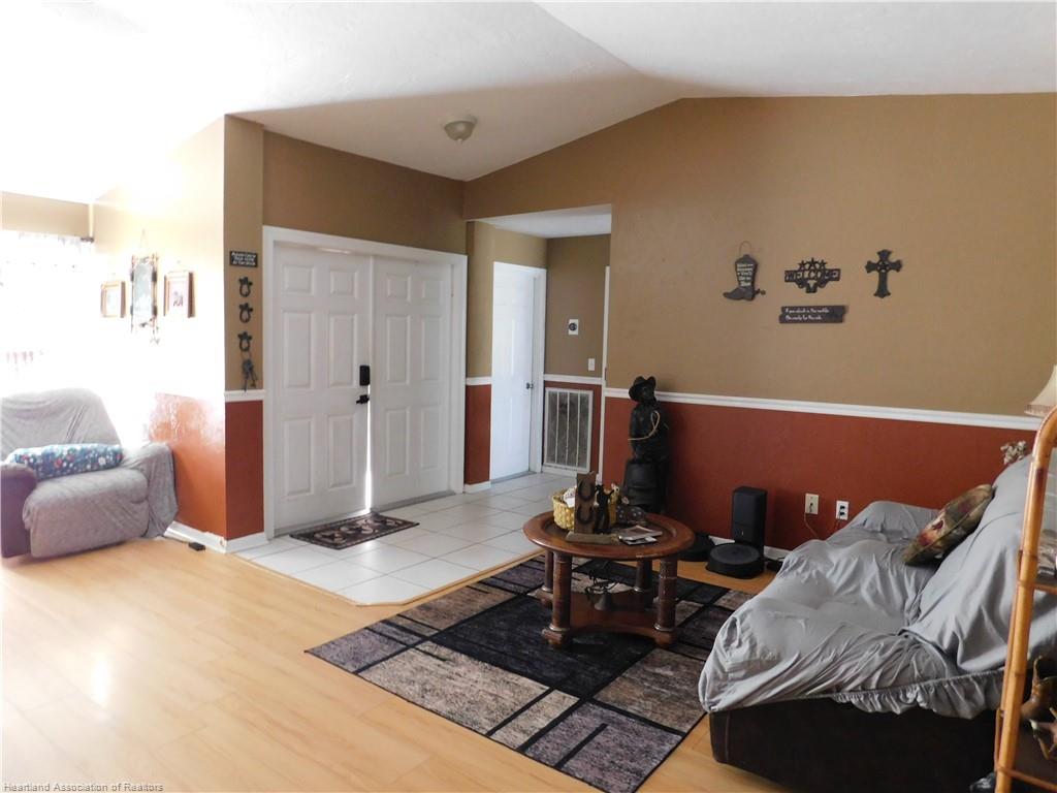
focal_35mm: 23
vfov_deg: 58.9
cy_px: 396
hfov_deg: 73.9
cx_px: 528
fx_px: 702
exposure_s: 1/13
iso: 400
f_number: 3
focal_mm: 4
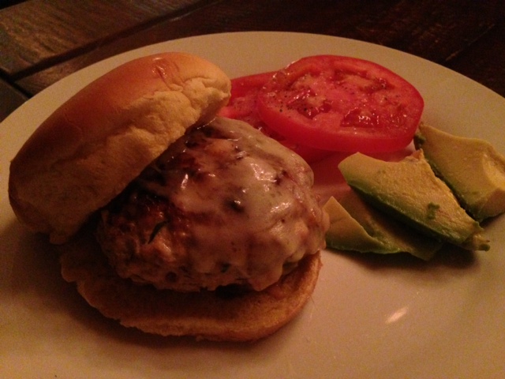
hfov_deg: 55.4
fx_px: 481
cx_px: 252
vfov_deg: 42.9
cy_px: 190
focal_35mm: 33
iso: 800
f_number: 2.4
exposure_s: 1/15
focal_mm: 4.13
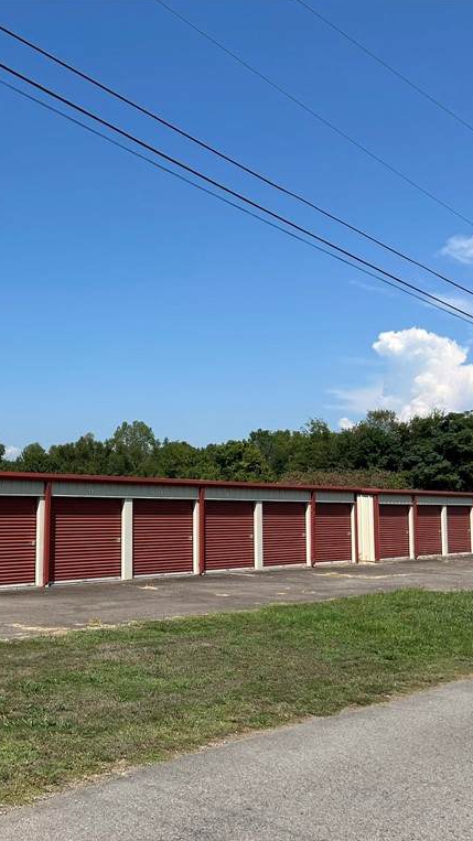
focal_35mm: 38
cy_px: 419
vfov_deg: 52.8
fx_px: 848
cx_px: 49
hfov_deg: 29.9
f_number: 1.5
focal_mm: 5.7
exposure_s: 1/5319
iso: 50
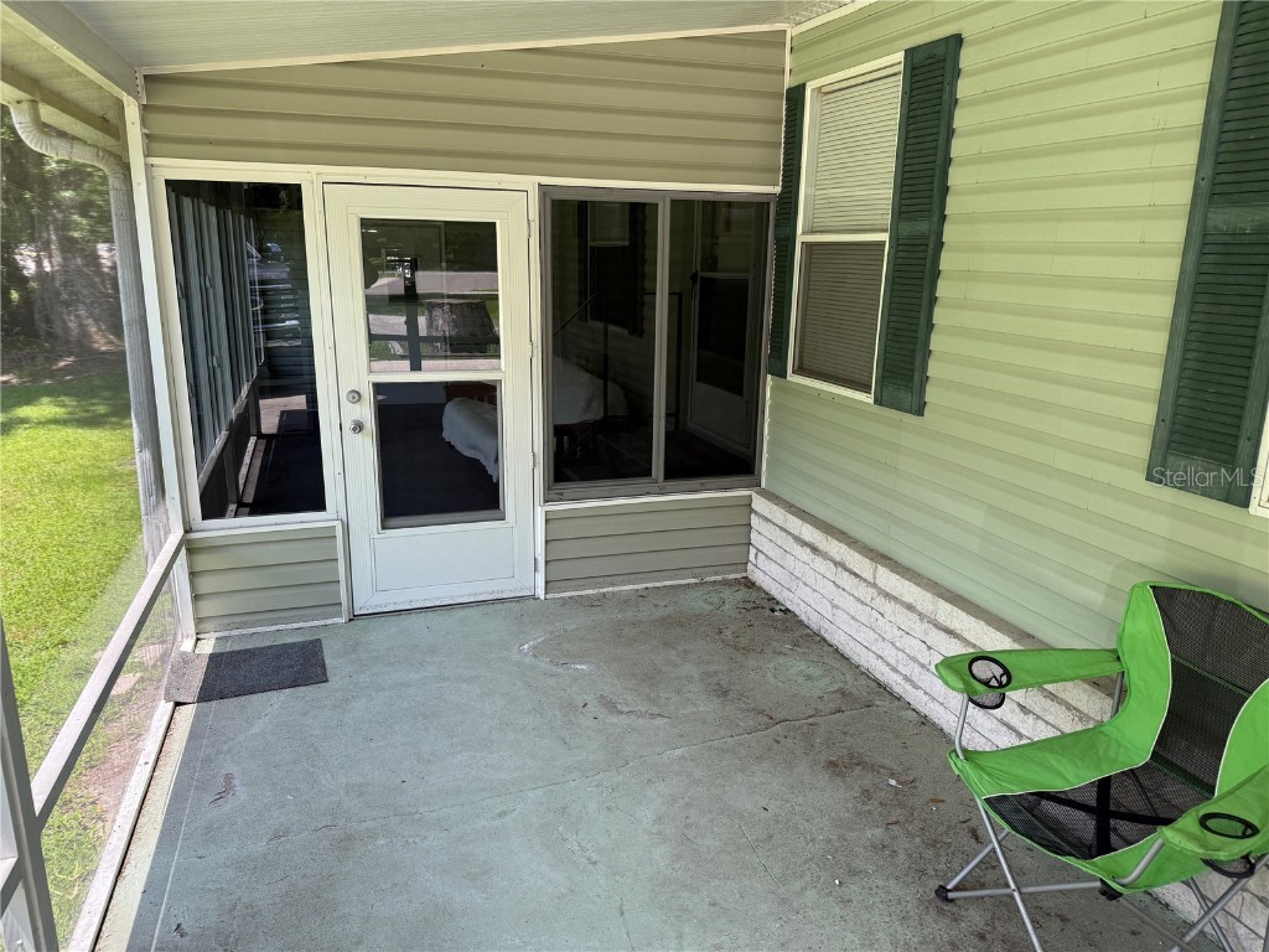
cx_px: 634
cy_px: 476
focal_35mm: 24
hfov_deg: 71.6
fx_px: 880
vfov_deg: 56.8
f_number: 1.78
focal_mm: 6.76
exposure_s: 1/467
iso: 100
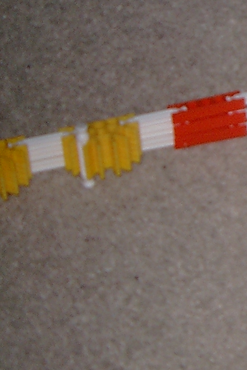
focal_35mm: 127
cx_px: 428
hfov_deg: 10.2
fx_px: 1307
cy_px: 29
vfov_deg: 15.9
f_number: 2.6
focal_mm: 7.6
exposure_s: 1/60
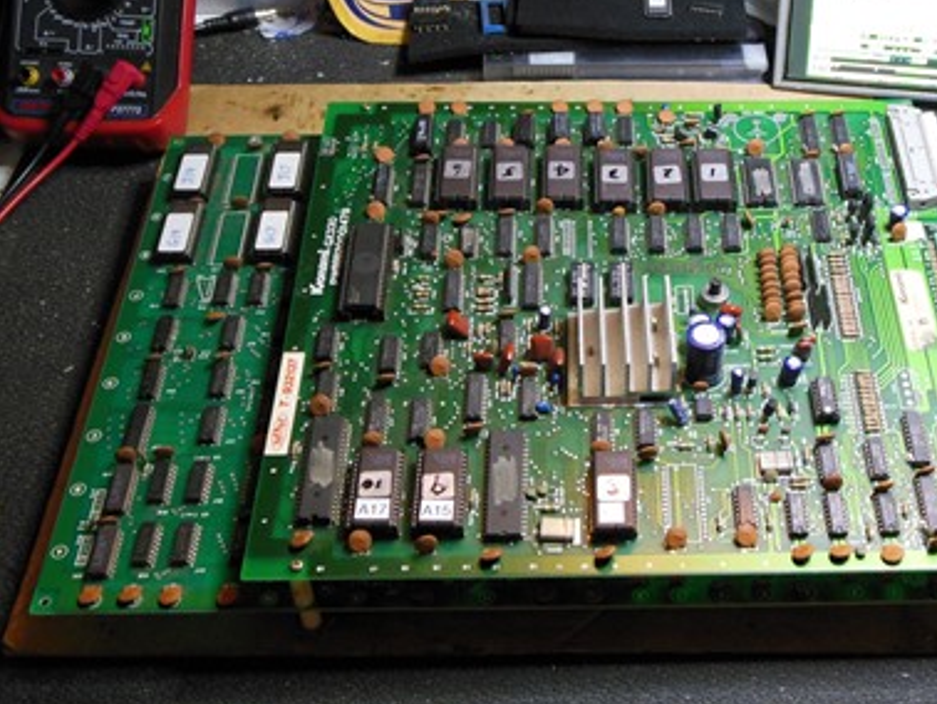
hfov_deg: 41.9
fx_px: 1219
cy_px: 322
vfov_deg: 32.2
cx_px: 553
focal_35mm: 45
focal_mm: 6.8
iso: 400
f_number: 3.6
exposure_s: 1/13
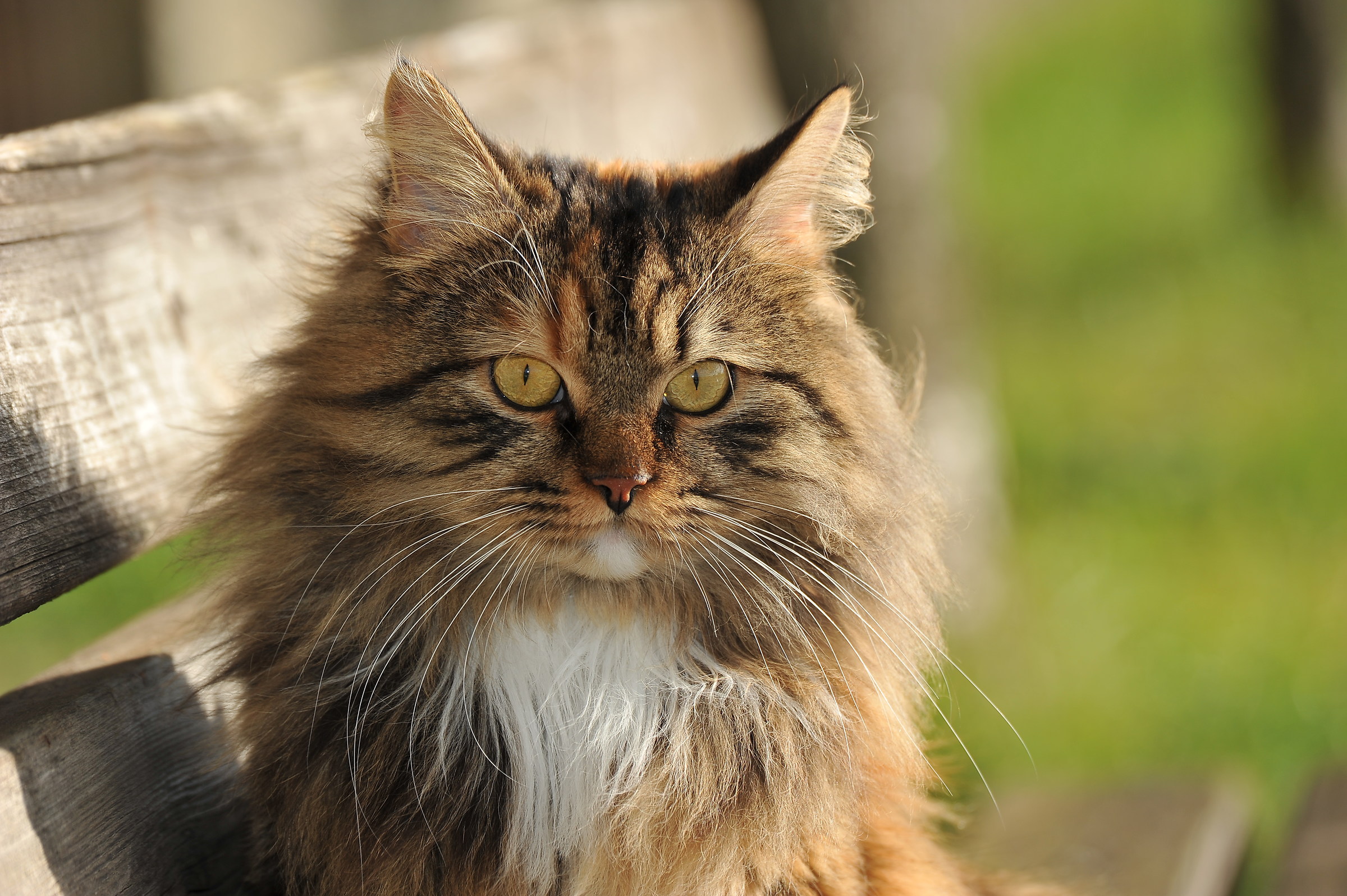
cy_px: 448
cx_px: 674
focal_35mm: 185
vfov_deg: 7.4
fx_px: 6916
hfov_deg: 11.1
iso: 200
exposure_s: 1/320
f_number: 7.1
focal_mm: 185
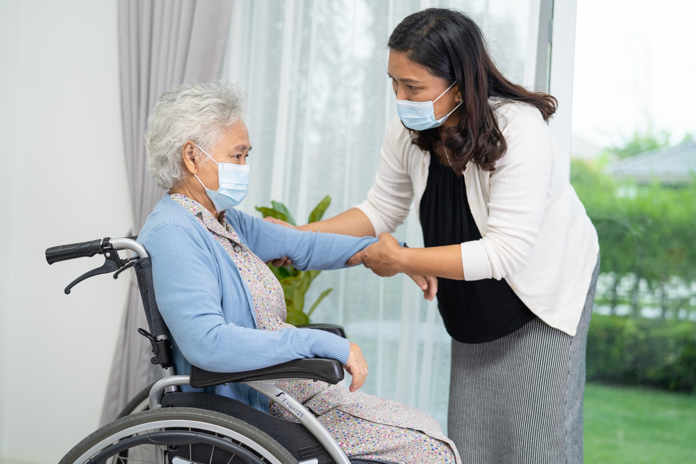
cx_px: 348
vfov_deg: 27.0
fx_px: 967
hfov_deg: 39.6
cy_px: 232
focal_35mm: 50
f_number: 2
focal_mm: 50
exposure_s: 1/80
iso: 125
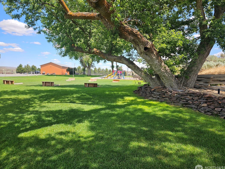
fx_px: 156
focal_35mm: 24
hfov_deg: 71.6
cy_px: 86
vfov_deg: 56.8
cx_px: 116
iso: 25
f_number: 1.8
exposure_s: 1/834
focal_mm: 5.4
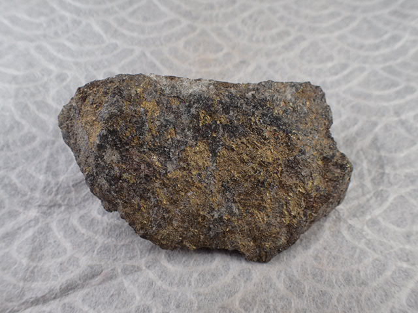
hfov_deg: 60.0
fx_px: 362
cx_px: 209
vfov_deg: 46.8
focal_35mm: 30
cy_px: 156
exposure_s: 1/400
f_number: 2.3
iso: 100
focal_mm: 5.5
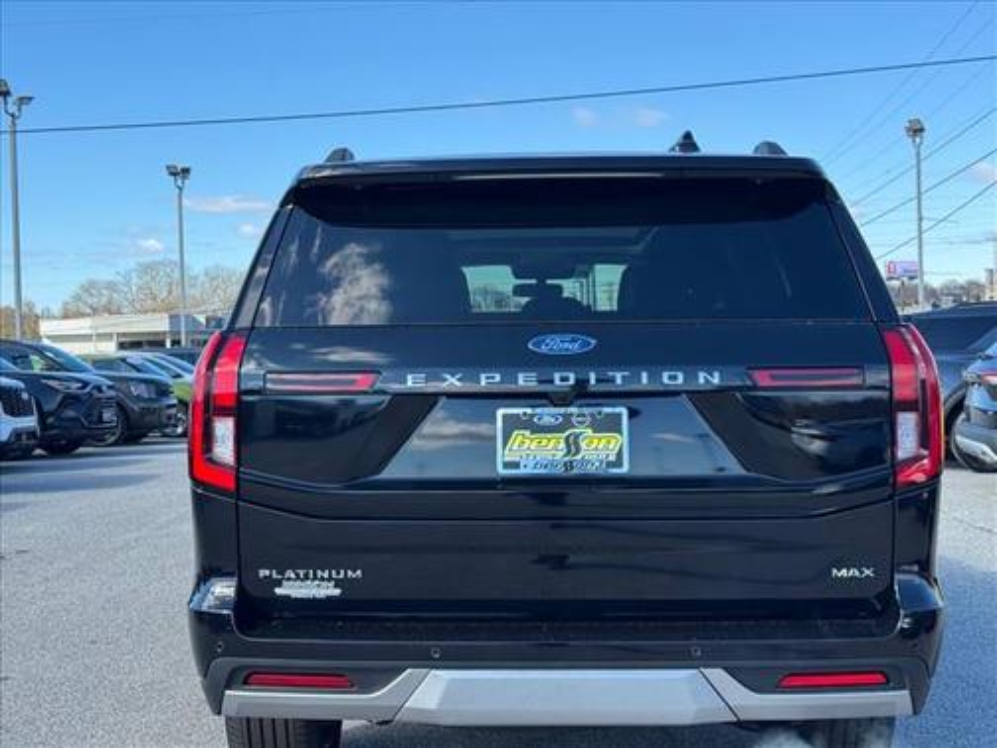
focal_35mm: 48
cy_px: 374
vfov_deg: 30.3
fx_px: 1382
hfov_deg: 39.7
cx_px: 498
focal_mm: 6.76
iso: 64
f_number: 1.78
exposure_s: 1/1215
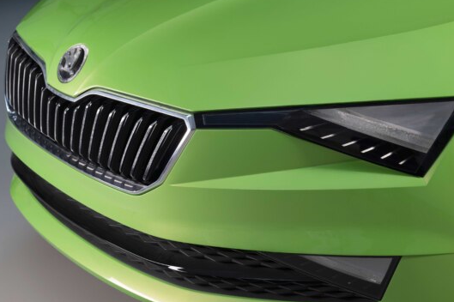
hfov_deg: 21.8
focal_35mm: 93
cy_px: 166
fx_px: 1172
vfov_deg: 14.7
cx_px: 305
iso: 100
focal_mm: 64
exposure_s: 1/4
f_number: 6.3
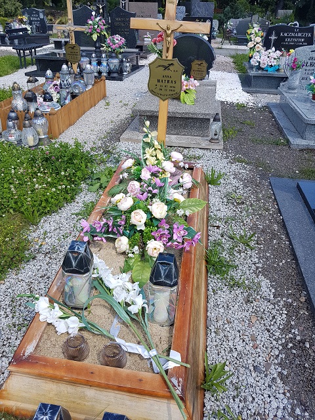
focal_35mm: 26
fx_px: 315
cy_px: 210
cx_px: 158
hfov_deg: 53.1
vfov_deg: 67.3
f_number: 1.7
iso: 40
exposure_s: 1/806
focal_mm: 4.2
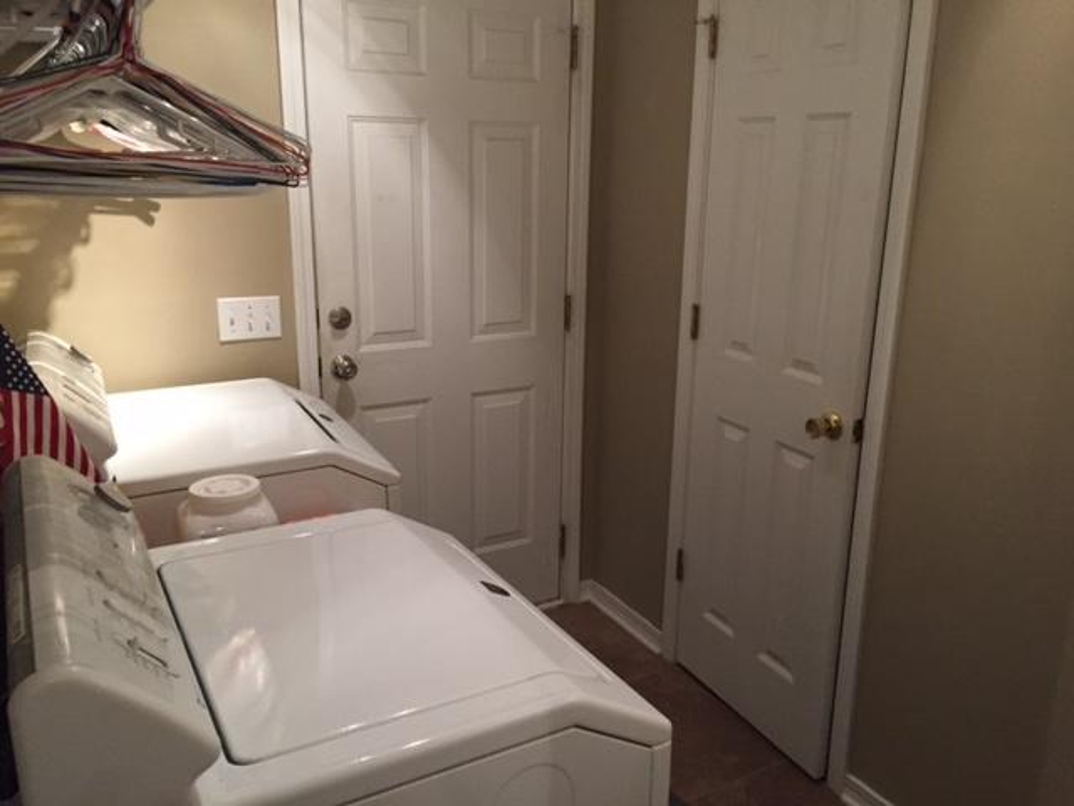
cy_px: 403
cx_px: 537
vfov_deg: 48.2
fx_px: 900
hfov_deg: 61.7
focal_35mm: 29
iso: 200
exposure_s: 1/30
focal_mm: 4.15
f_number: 2.2
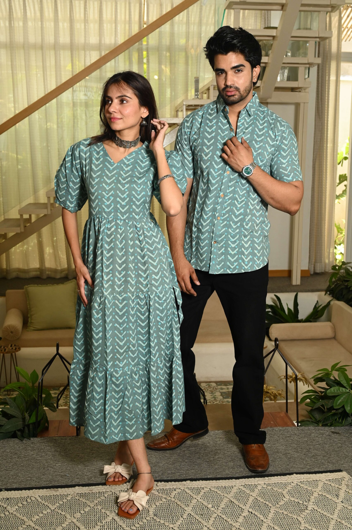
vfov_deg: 46.4
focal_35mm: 42
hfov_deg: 31.8
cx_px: 176
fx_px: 617
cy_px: 265
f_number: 7.1
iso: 640
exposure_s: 1/160
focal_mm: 42
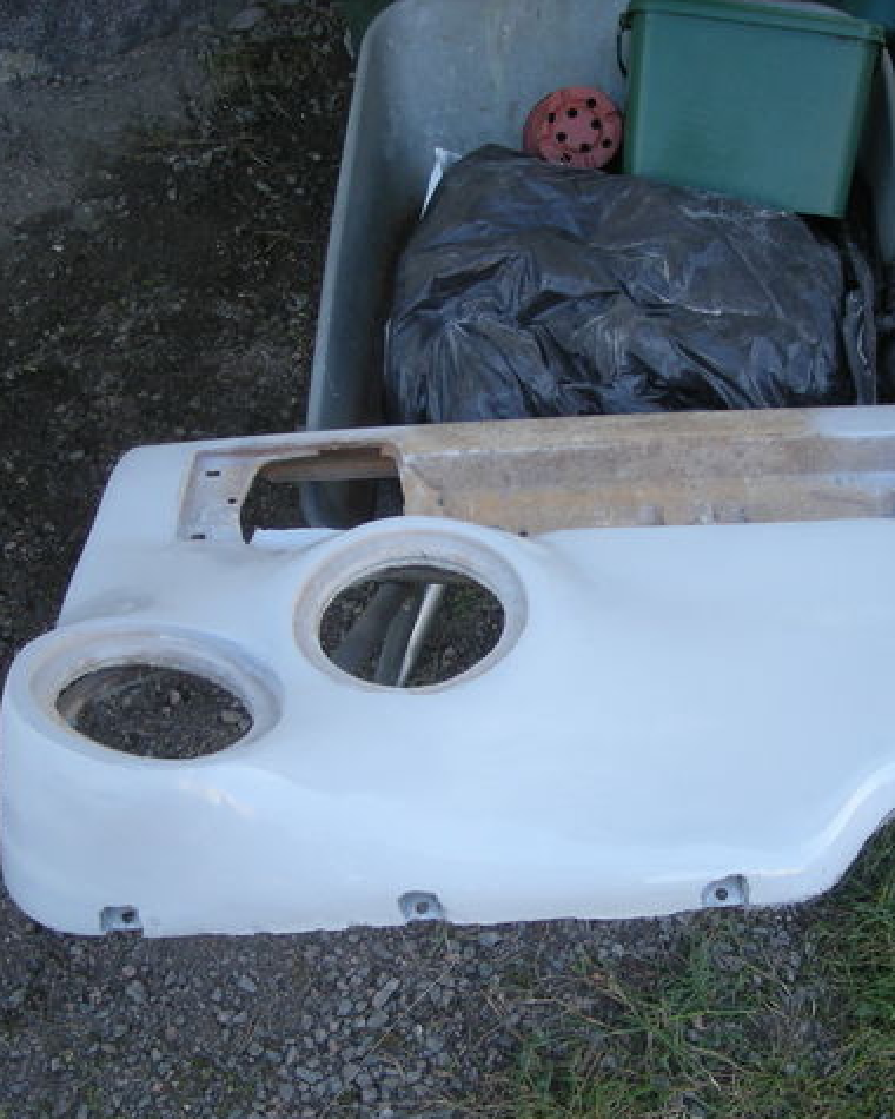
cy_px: 563
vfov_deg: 40.3
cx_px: 556
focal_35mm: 46
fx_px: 1523
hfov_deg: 32.6
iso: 50
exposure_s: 1/87.8
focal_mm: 5.7
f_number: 2.8
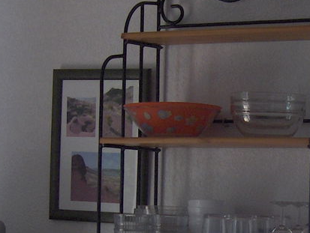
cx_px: 364
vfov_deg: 9.7
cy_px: 273
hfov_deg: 12.8
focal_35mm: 151
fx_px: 1354
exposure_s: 1/120
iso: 200
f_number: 2.8
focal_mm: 8
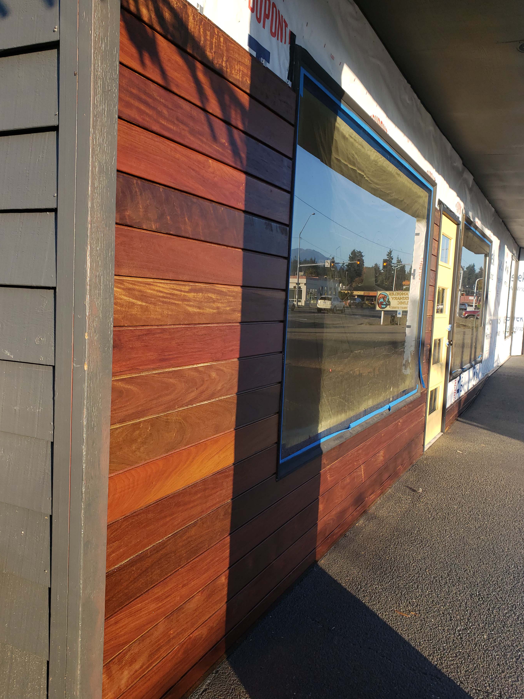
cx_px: 263
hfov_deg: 48.2
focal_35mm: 29
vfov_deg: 61.7
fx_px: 585
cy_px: 355
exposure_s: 1/521
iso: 50
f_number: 2.4
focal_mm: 4.3
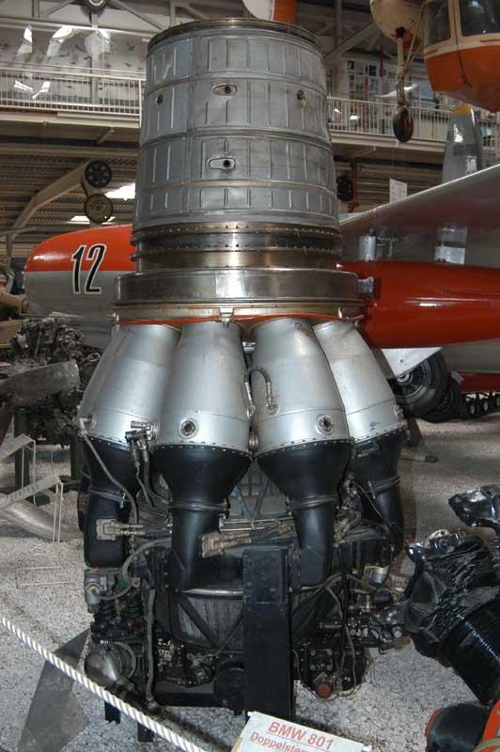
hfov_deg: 36.8
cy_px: 376
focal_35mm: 36
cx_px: 250
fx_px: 751
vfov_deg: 53.2
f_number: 5
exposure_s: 1/60
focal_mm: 24
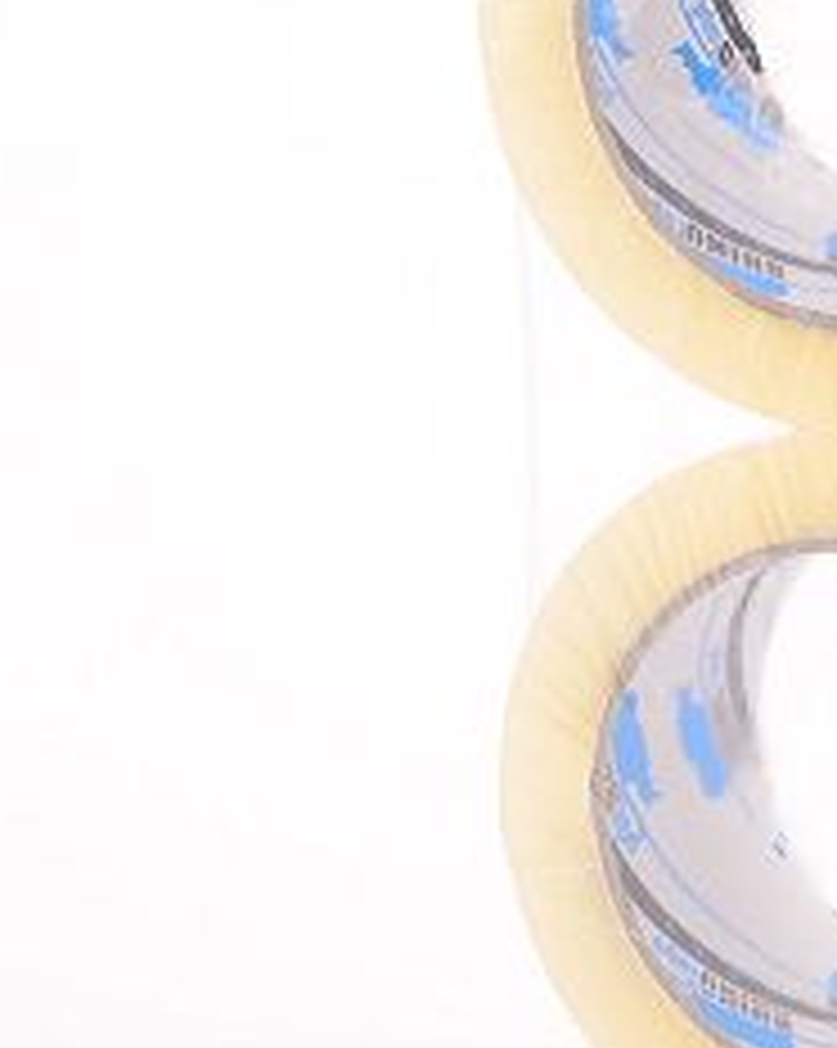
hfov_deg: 5.2
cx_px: 1660
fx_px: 8992
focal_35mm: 290
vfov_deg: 6.7
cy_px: 513
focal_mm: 60
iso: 100
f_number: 13
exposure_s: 1/125
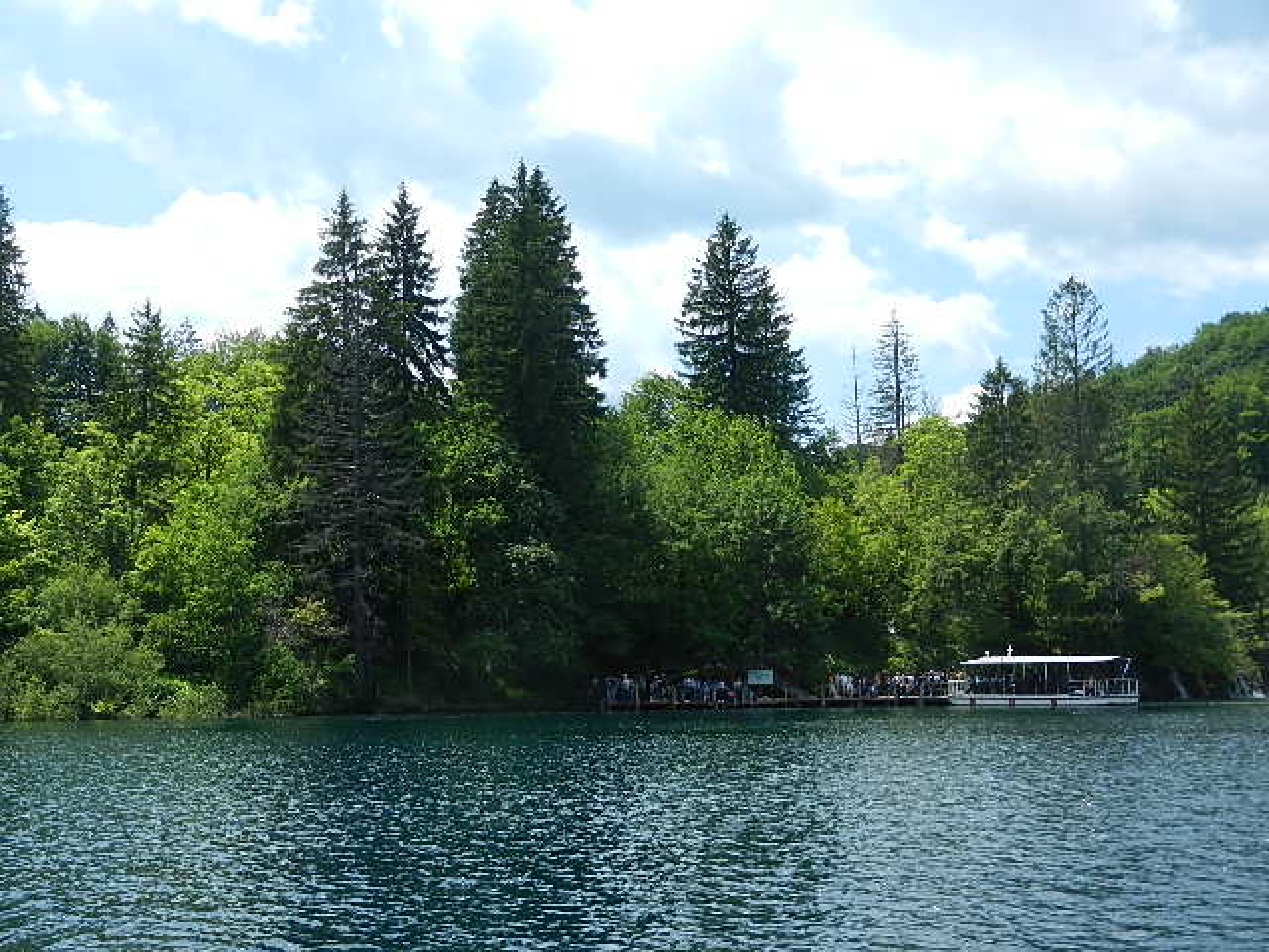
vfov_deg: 32.2
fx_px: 1650
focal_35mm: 45
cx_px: 634
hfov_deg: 42.1
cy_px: 476
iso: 160
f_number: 4.2
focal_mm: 8.2
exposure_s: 1/1000
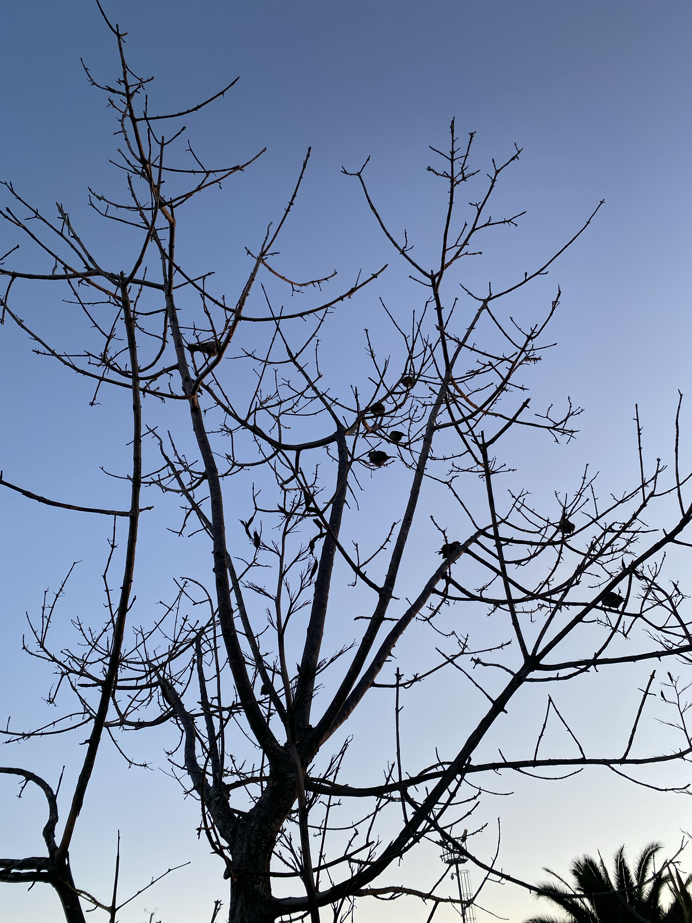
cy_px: 462
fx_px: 693
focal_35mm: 26
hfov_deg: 53.1
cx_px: 346
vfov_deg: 67.3
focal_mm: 4.25
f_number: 1.8
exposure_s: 1/418
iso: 32
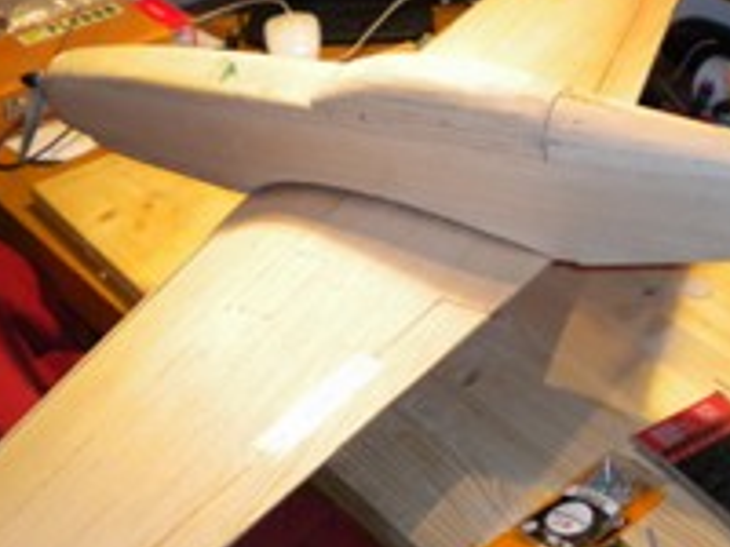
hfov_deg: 27.4
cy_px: 259
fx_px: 1476
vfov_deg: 21.0
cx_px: 544
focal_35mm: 70
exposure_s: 1/56.8
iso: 290
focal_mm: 6.3
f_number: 3.1
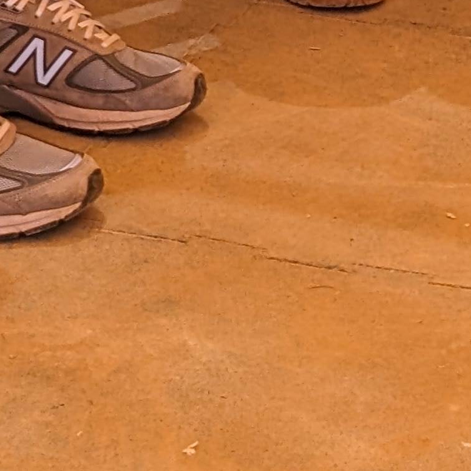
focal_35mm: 235
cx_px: 39
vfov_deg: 7.0
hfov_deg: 7.4
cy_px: -733
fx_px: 3618
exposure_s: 1/266
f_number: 1.68
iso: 19
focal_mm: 6.9
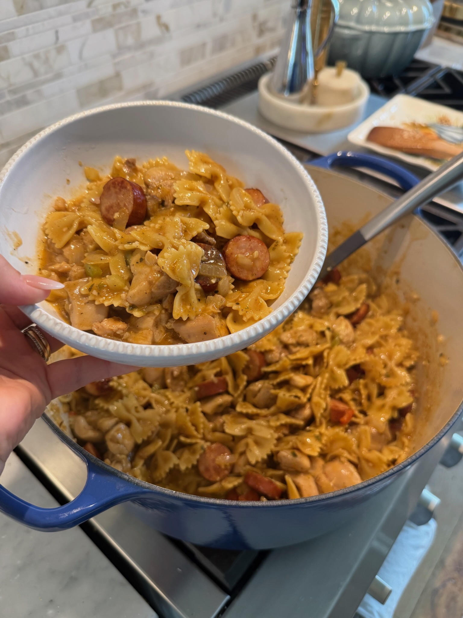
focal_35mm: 24
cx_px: 232
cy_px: 309
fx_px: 428
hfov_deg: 56.8
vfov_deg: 71.6
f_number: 1.78
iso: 100
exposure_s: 1/120
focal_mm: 6.76
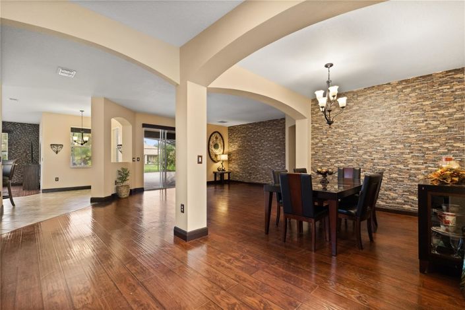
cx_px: 232
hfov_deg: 96.8
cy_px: 155
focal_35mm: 16
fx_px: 207
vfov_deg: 73.7
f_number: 4
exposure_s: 1/200
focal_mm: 16
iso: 2500
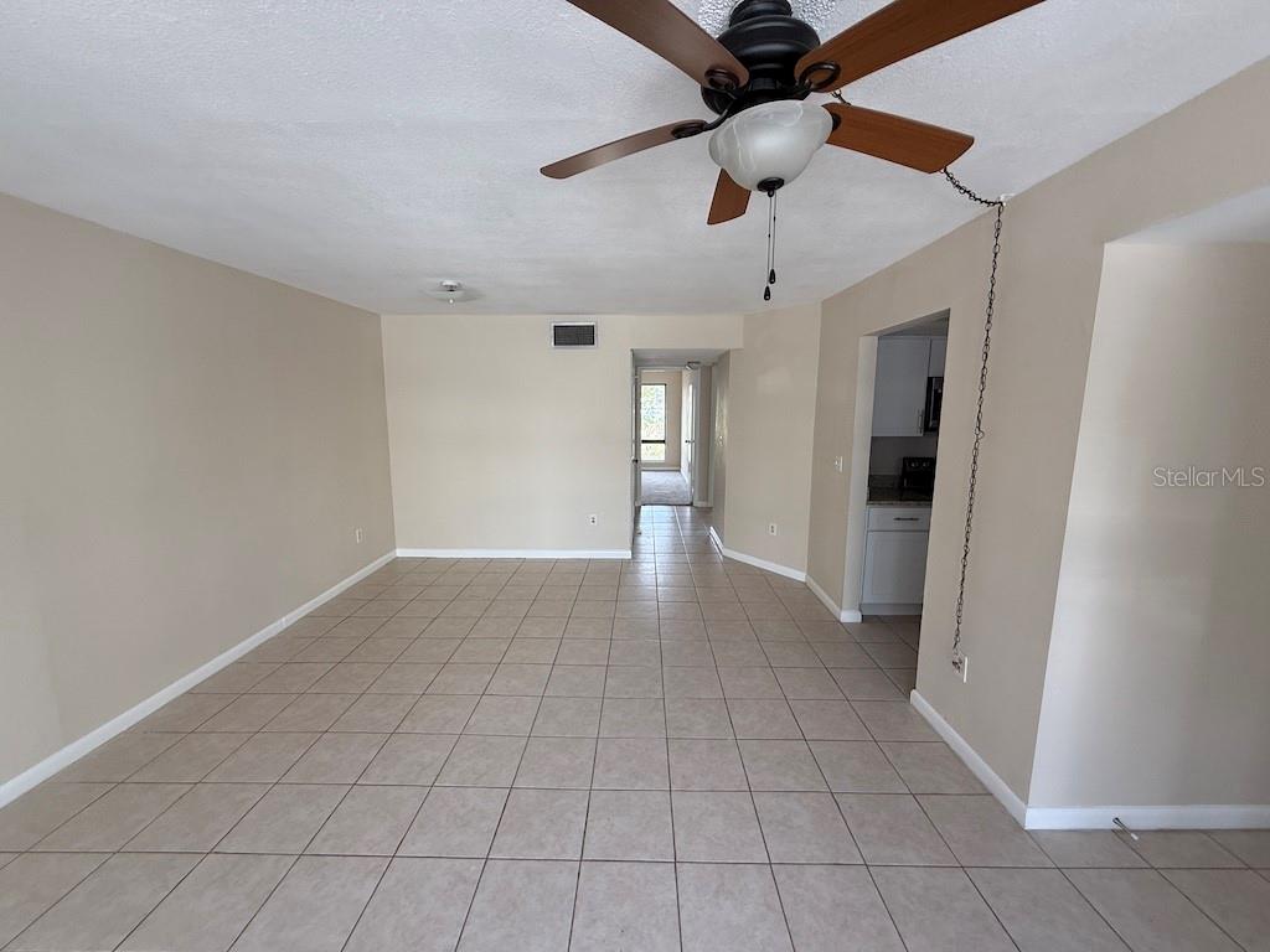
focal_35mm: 14
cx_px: 635
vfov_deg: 85.7
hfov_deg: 102.1
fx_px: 514
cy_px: 476
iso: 100
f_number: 2.2
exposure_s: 1/99
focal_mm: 2.22
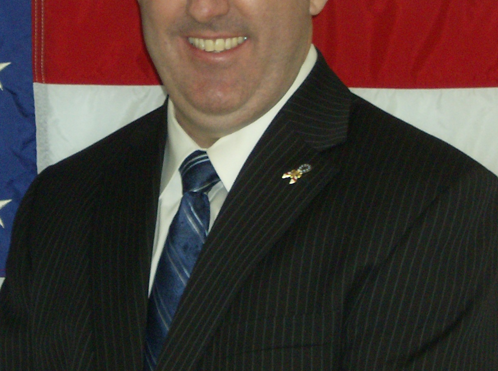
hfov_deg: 13.3
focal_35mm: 149
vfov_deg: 9.9
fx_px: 2139
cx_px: 185
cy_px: 87
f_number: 3.7
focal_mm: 11.6
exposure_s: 1/91.3
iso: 200
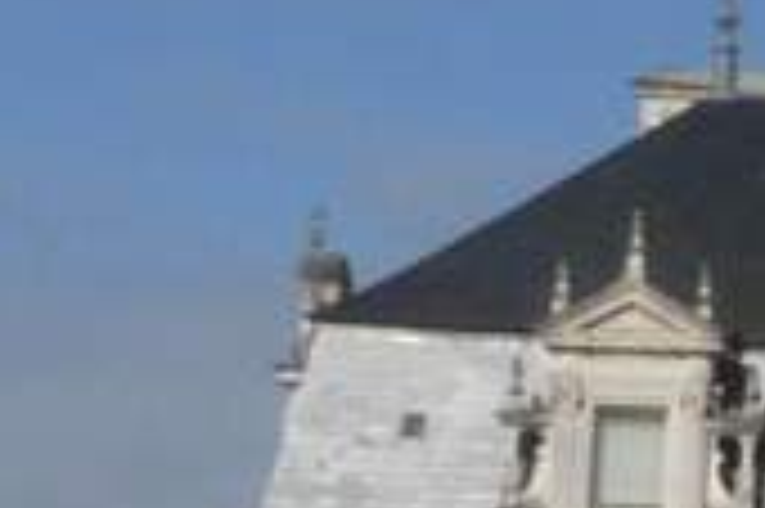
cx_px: 2326
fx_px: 5923
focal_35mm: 279
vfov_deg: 4.9
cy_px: 620
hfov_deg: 6.7
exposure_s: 1/400
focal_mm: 4.8
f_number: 8
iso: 100
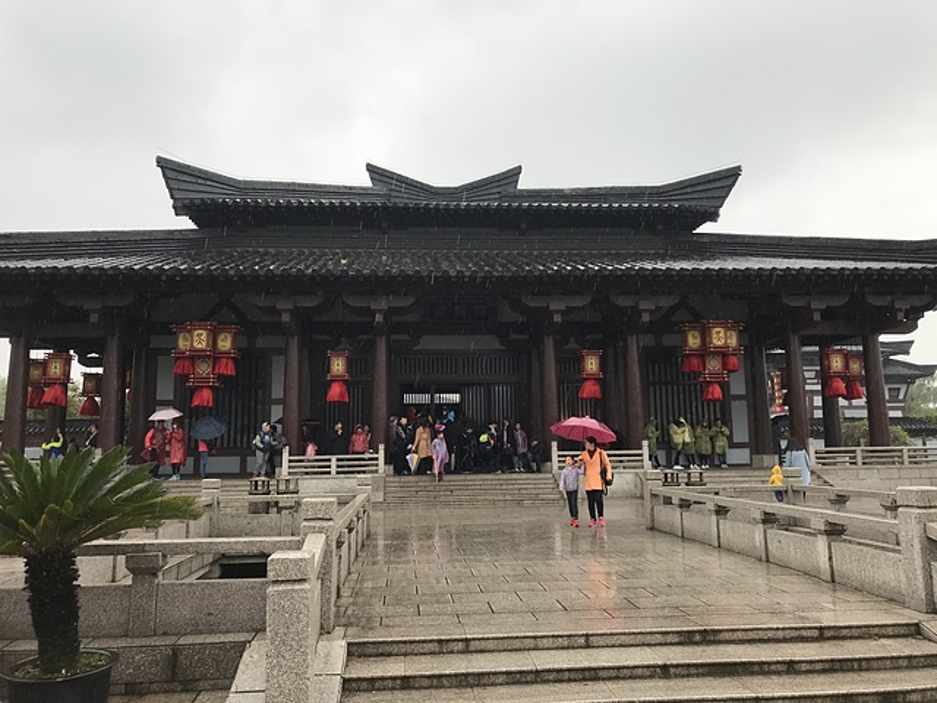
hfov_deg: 63.4
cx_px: 468
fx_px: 758
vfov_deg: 49.7
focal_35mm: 28
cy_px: 352
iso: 20
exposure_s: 1/347
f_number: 1.8
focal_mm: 3.99
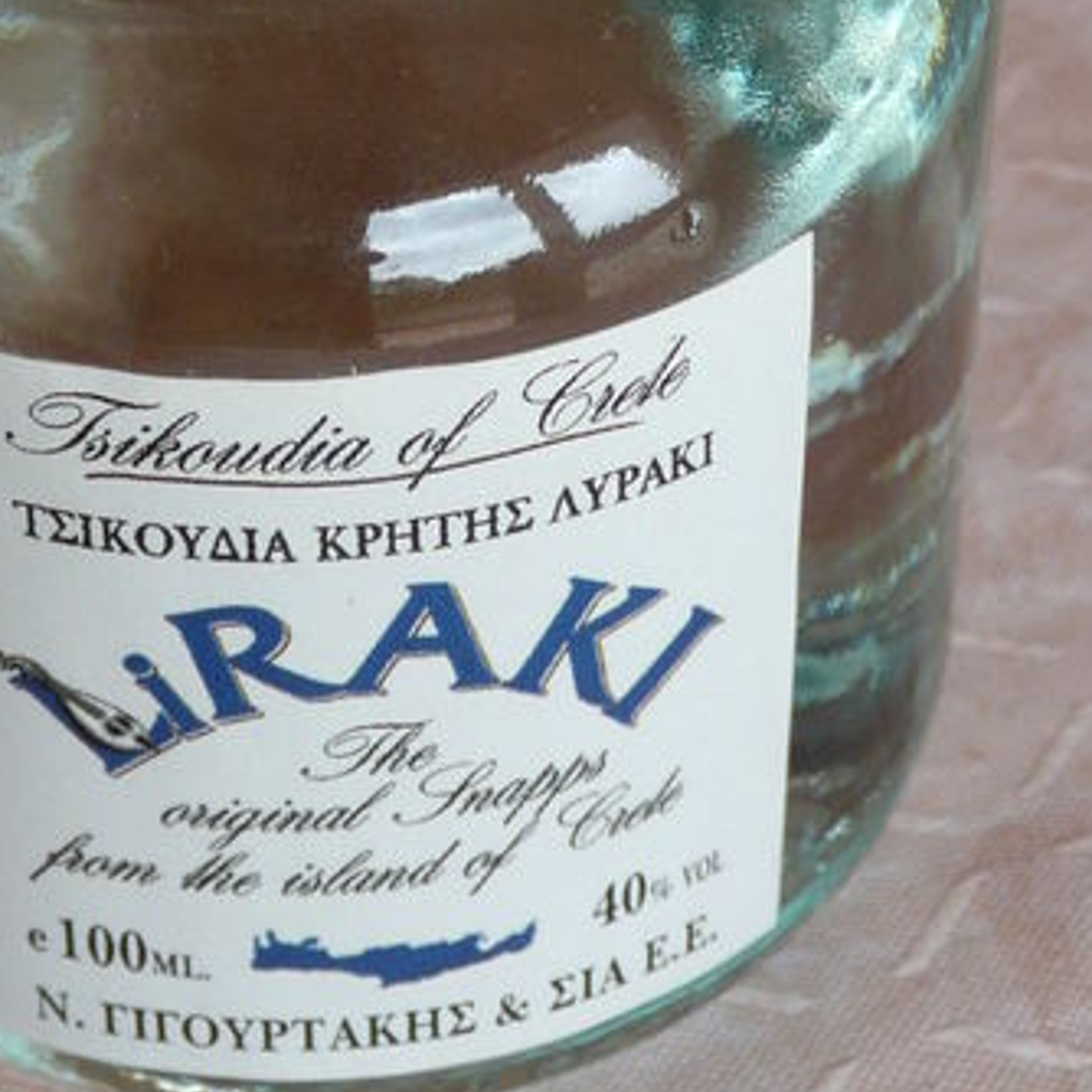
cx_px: 262
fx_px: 4533
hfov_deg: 13.7
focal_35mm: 127
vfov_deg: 13.2
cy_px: -392
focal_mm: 7.8
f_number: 4.2
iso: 100
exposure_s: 1/50
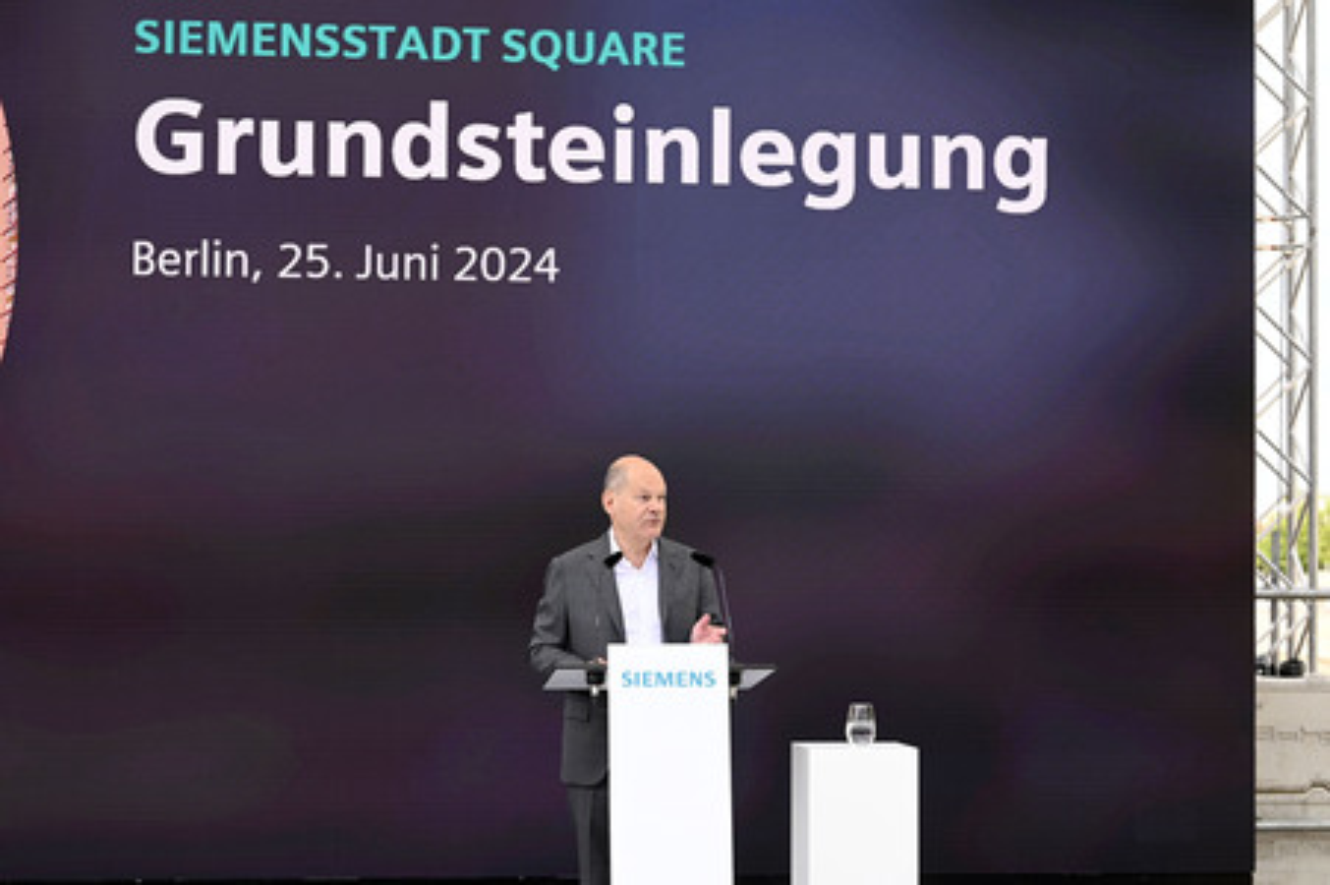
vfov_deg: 19.4
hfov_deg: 28.9
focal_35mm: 70
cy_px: 442
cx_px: 665
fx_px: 2584
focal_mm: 70
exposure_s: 1/1000
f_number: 4.5
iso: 400
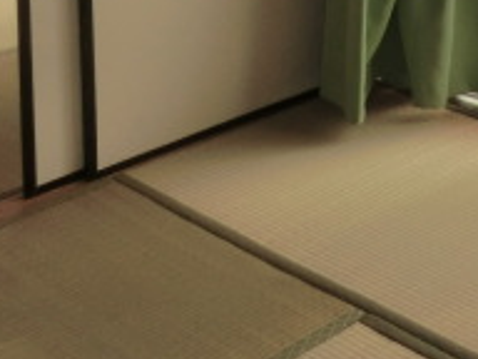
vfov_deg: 16.4
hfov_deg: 22.8
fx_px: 1105
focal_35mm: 80
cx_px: 540
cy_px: -217
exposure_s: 1/500
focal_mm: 4.3
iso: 80
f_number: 3.2
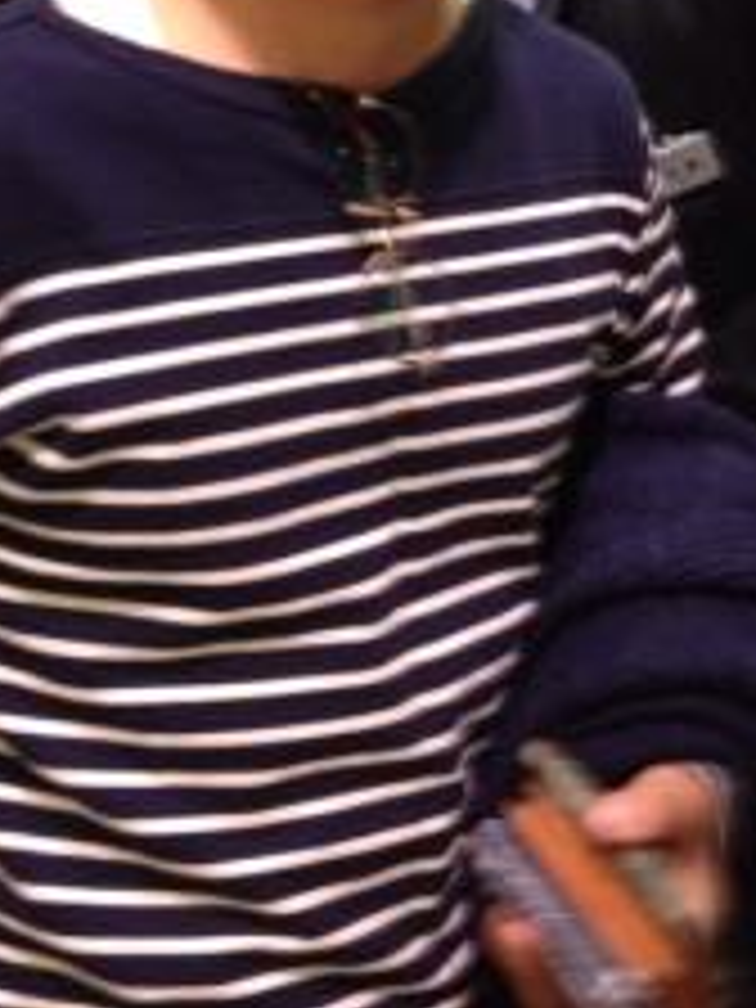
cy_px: 4
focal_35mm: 70
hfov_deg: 21.0
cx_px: 288
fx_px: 2038
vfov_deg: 26.3
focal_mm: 4.28
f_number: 2.4
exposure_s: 1/20
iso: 200
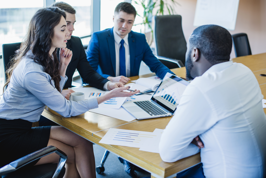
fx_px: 370
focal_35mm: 50
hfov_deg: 39.6
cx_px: 133
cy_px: 89
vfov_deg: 27.0
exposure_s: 1/125
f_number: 2.8
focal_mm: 50
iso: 500
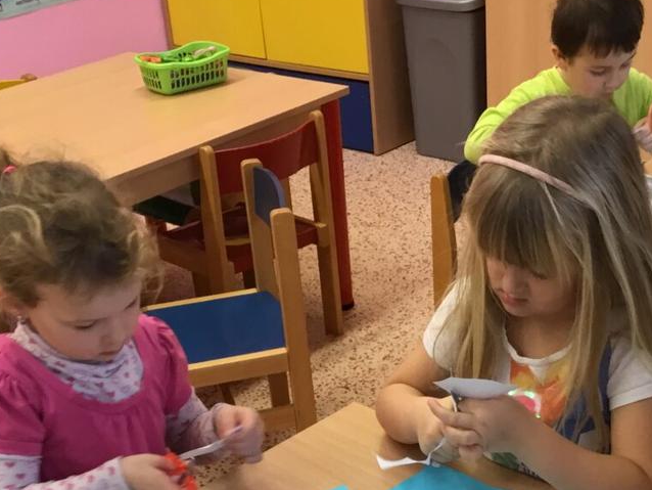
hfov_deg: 29.7
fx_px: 1225
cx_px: 390
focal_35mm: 65
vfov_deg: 21.7
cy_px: 498
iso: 80
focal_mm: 3.3
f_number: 2.4
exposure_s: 1/33
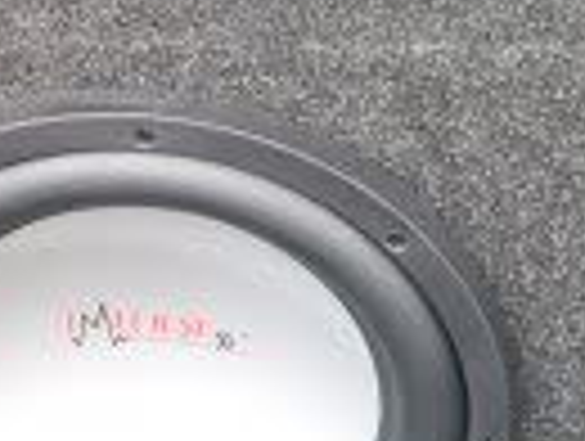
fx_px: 2658
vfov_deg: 9.3
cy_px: -144
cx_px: 648
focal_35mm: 157
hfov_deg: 12.3
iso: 108
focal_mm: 5.7
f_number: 2.8
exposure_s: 1/60
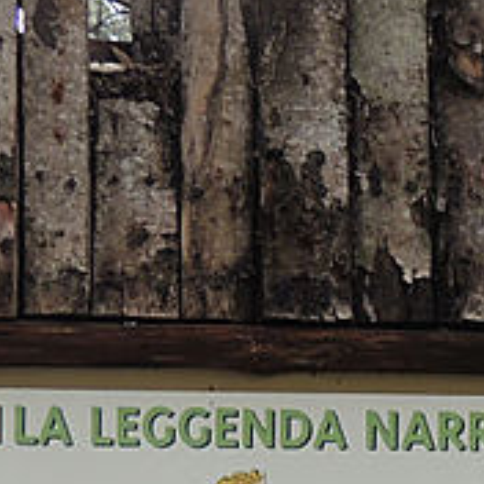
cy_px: 653
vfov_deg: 9.5
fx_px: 2863
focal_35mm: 181
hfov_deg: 9.5
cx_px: 564
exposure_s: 1/60
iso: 100
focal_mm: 7.1
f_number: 3.3
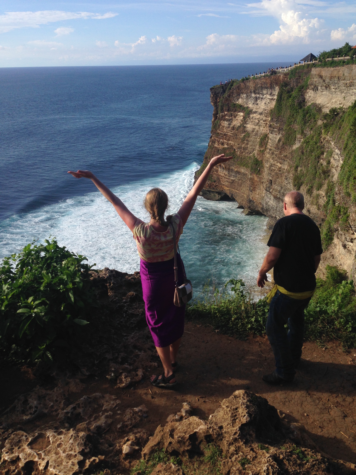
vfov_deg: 55.4
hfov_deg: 42.9
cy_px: 238
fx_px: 453
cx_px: 178
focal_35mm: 33
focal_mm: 4.12
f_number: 2.4
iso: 50
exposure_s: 1/2008
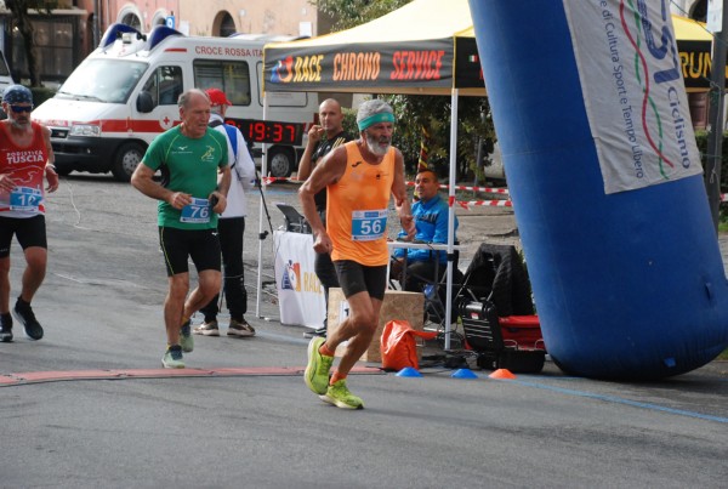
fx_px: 2280
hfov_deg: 18.1
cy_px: 244
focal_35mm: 112
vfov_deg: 12.2
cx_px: 364
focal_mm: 75
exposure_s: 1/1000
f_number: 5.6
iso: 1000
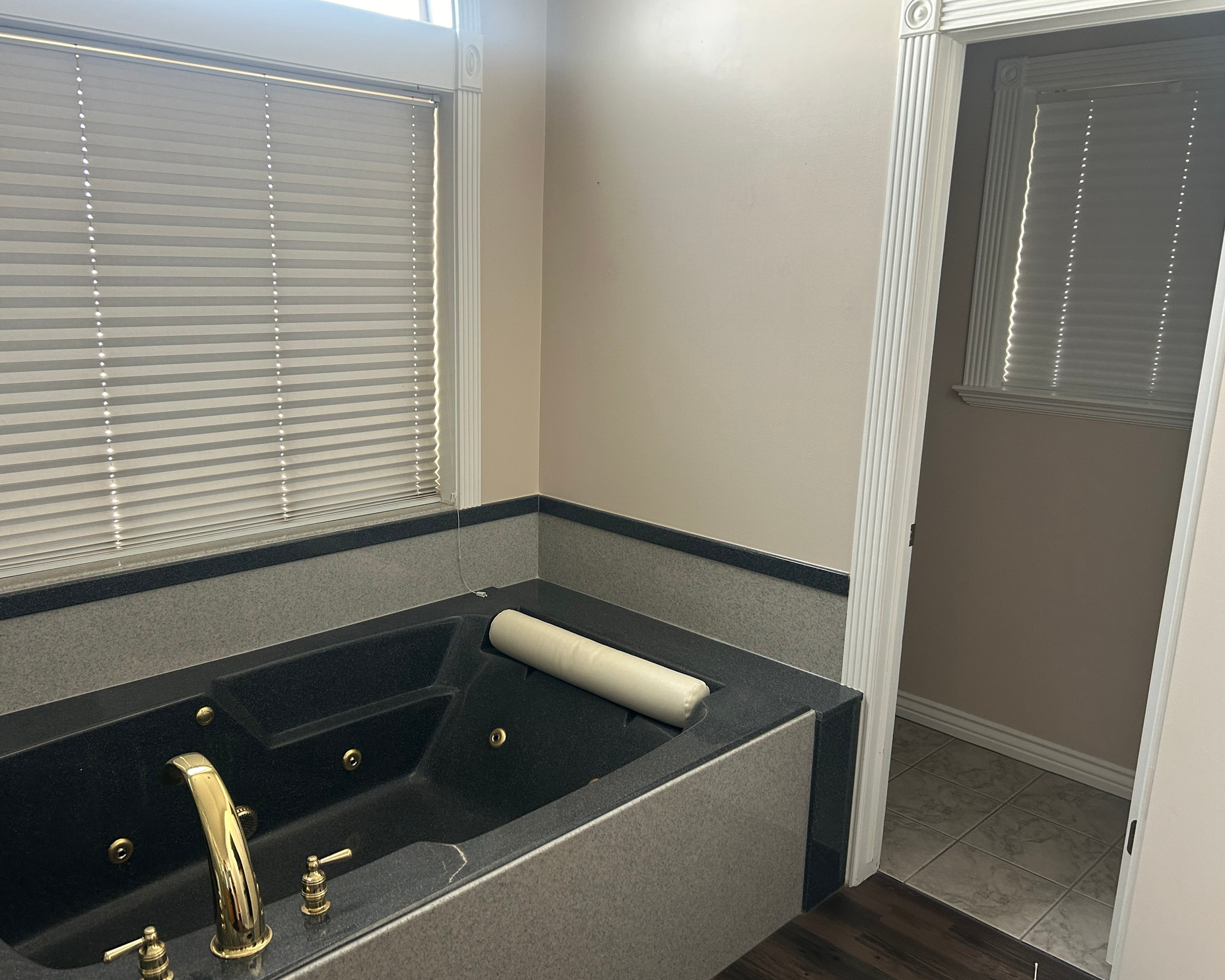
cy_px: 498
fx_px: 1015
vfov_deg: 51.5
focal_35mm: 28
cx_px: 560
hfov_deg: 62.1
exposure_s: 1/60
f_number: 1.5
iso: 125
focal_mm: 5.7
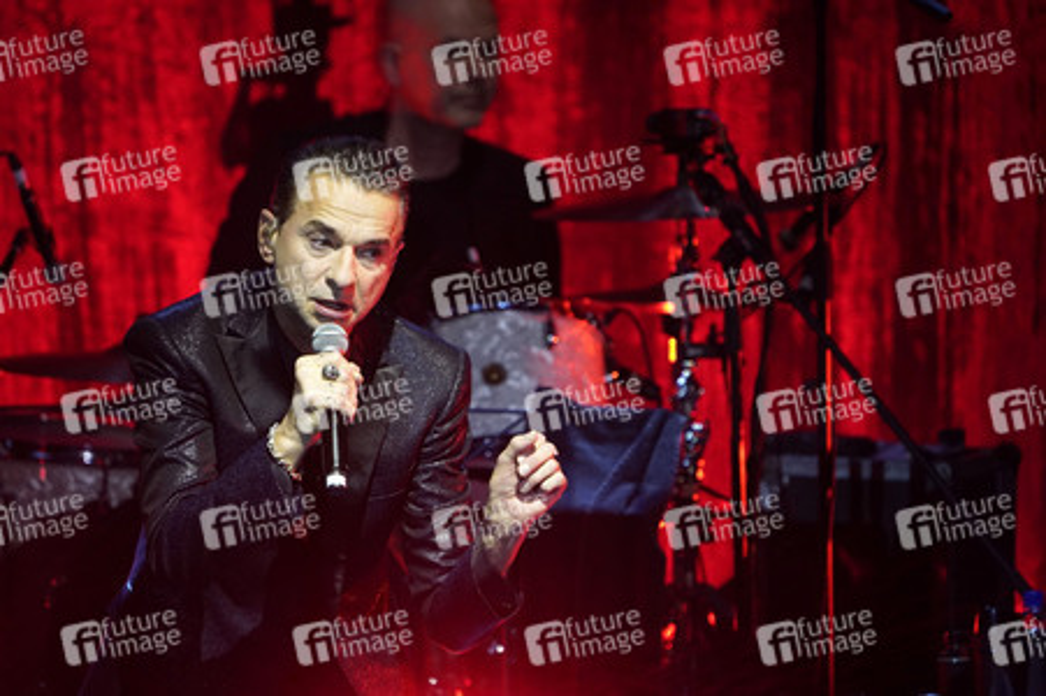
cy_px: 348
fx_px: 17420
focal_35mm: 600
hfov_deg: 3.4
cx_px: 523
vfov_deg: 2.3
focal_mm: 600
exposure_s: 1/320
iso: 4000
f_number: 6.3
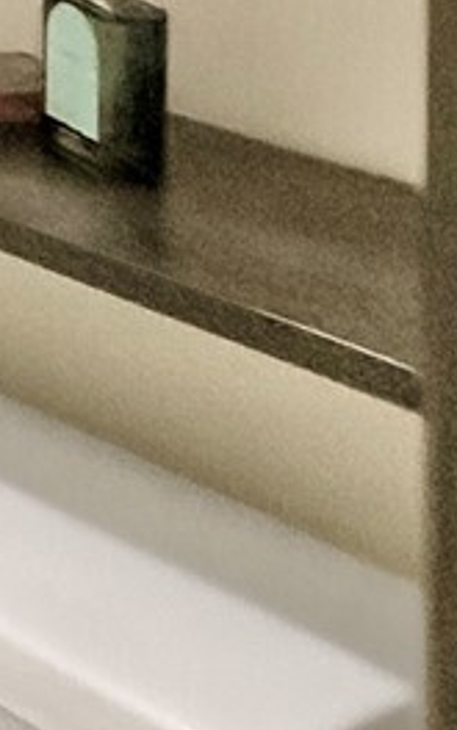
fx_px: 1793
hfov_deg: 9.5
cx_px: -1086
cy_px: -221
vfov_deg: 20.9
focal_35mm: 90
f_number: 2.2
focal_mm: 2.22
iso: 640
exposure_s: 1/60
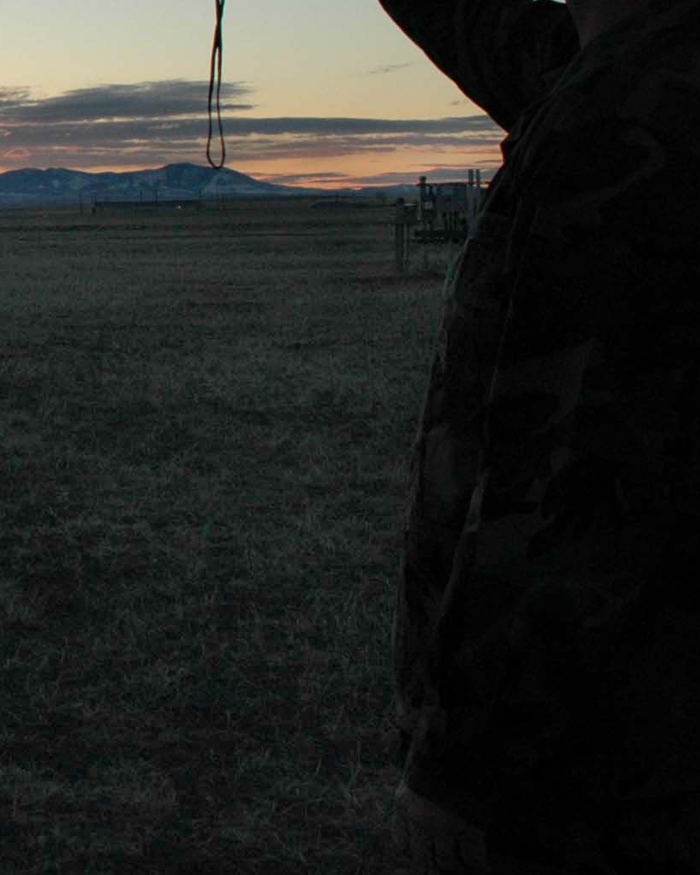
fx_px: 1917
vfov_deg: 25.4
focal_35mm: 74
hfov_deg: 17.7
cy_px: 203
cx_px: -461
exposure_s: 1/250
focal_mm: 18
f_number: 8
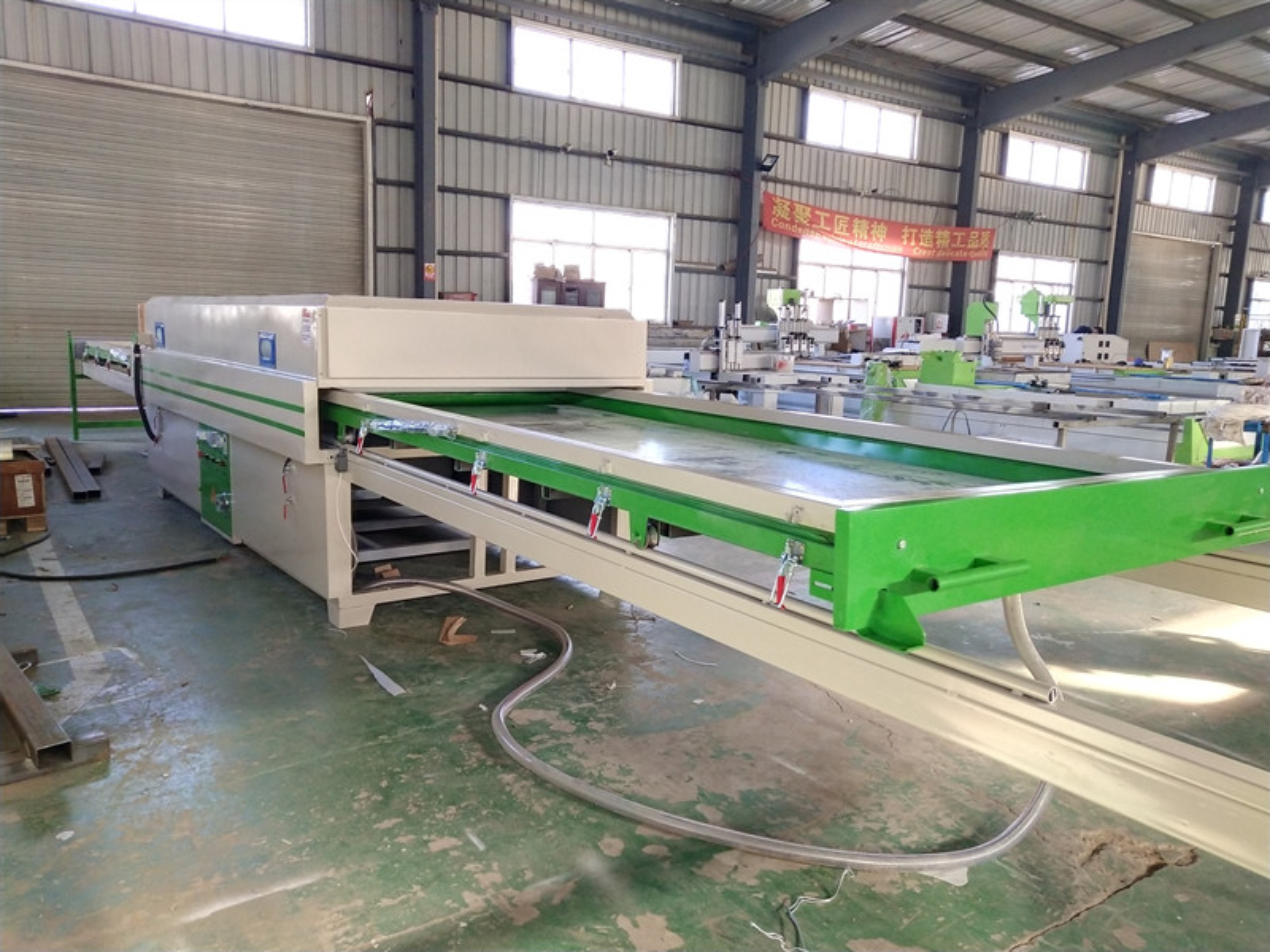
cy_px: 476
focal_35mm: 30
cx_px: 635
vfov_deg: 46.8
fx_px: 1101
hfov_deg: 60.0
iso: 349
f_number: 1.8
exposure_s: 1/100
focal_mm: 3.95
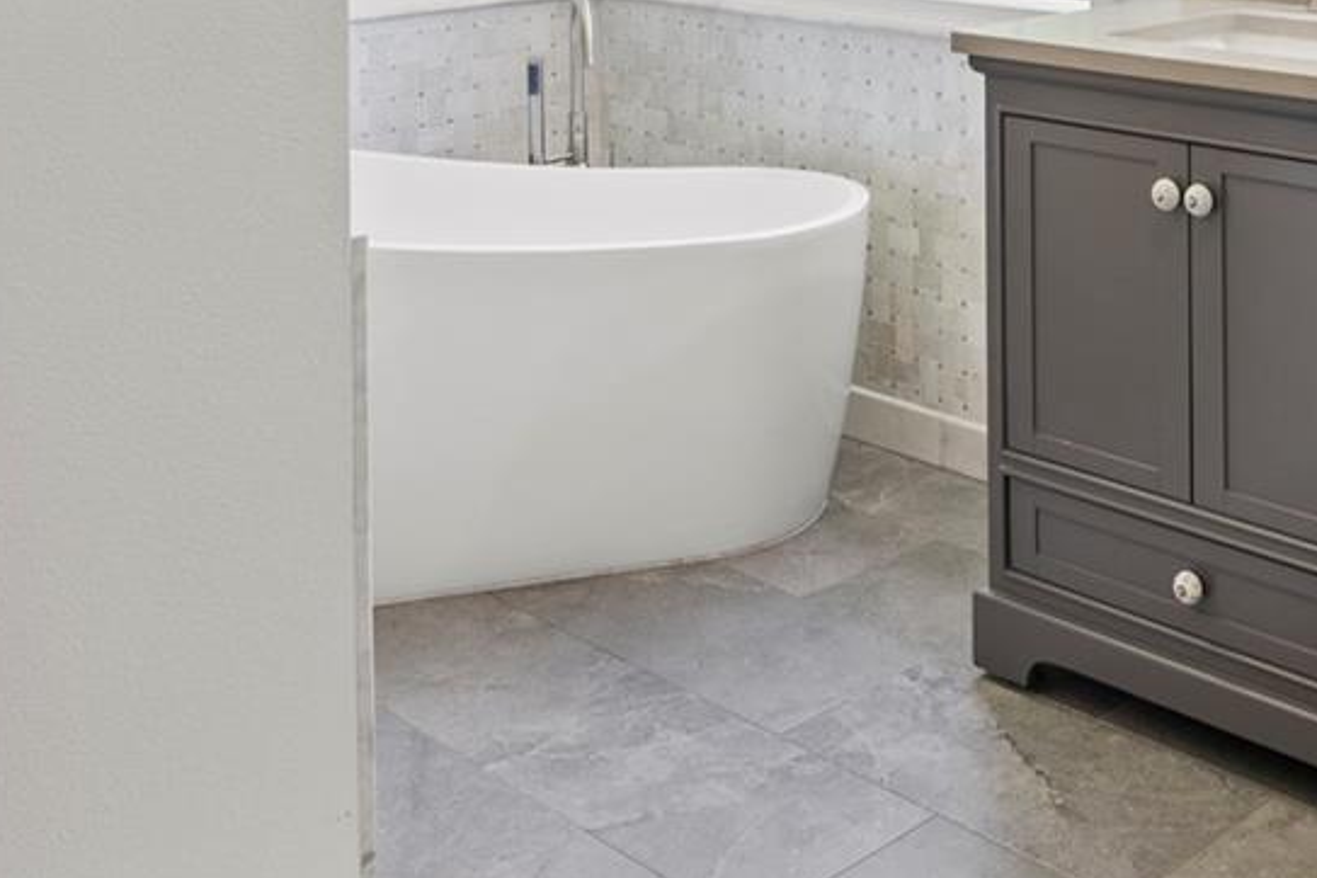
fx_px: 1939
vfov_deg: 22.9
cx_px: 1094
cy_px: -244
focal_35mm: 53
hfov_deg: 36.0
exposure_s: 1/4
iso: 100
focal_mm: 18
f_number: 8
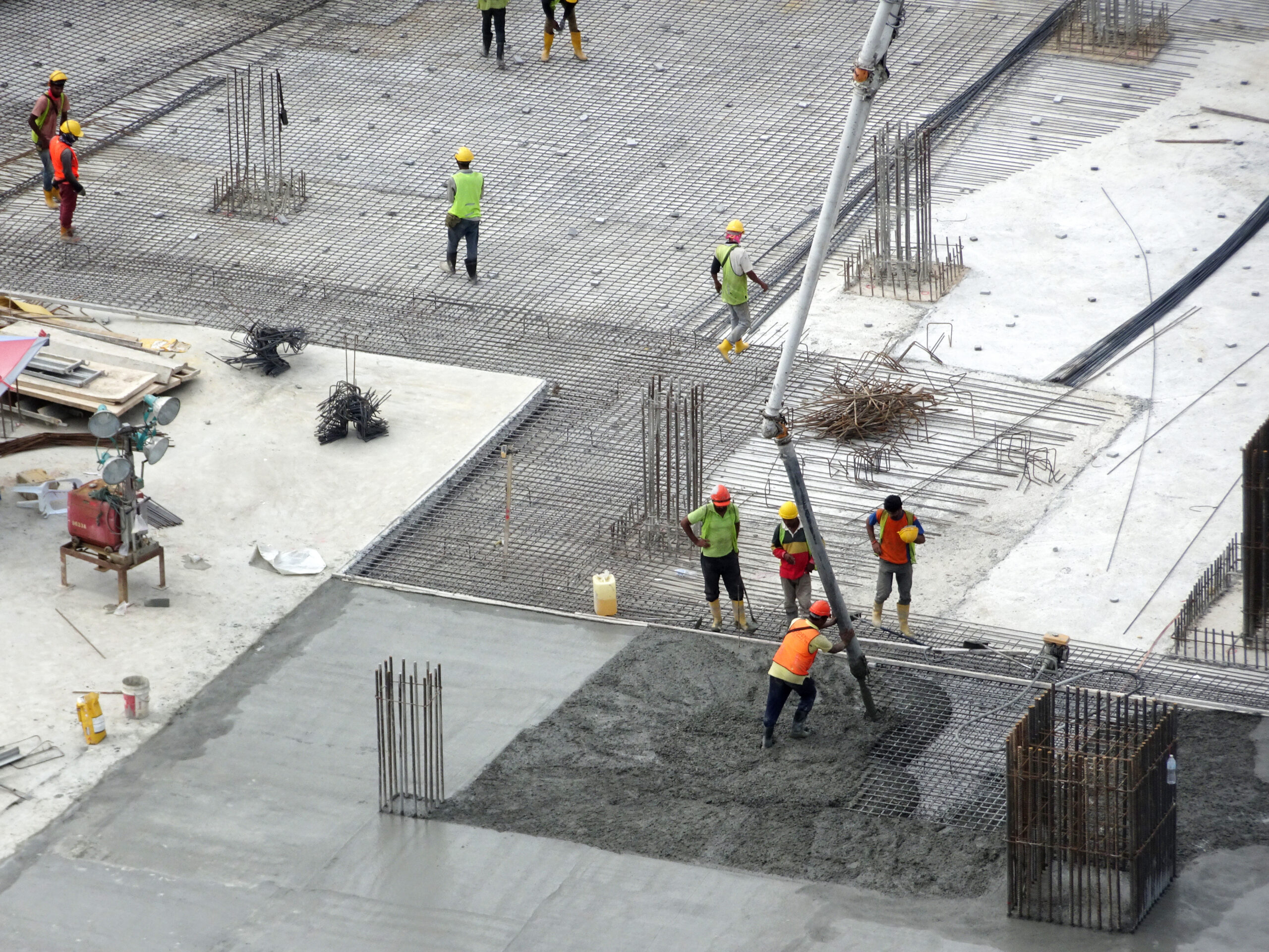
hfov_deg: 7.1
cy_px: 476
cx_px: 634
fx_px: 10265
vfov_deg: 5.3
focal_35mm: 280
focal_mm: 47.9
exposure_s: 1/320
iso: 80
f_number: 6.3
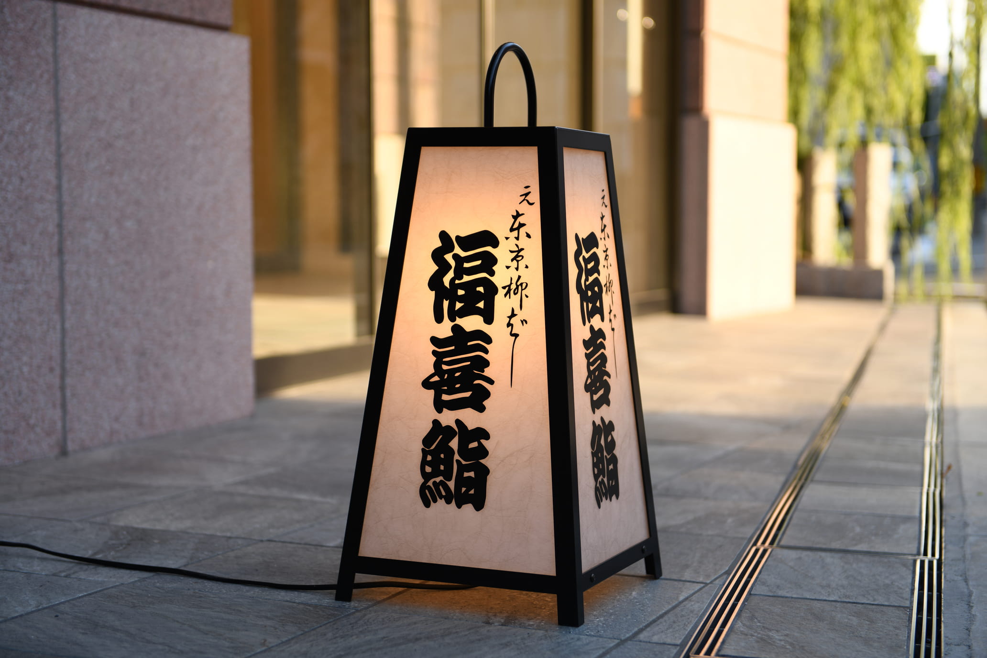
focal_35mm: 60
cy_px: 329
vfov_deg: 22.6
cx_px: 494
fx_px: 1645
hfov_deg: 33.4
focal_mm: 60
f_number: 3.2
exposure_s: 1/80
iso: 64
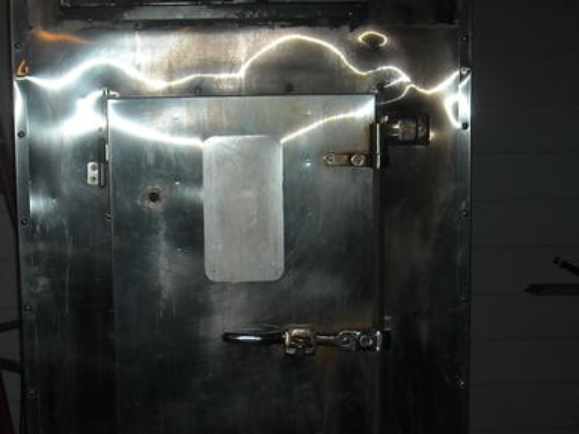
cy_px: 344
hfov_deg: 23.7
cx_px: 181
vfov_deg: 17.8
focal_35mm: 82
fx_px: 1372
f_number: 2.8
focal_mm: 5.7
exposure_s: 1/60
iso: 64
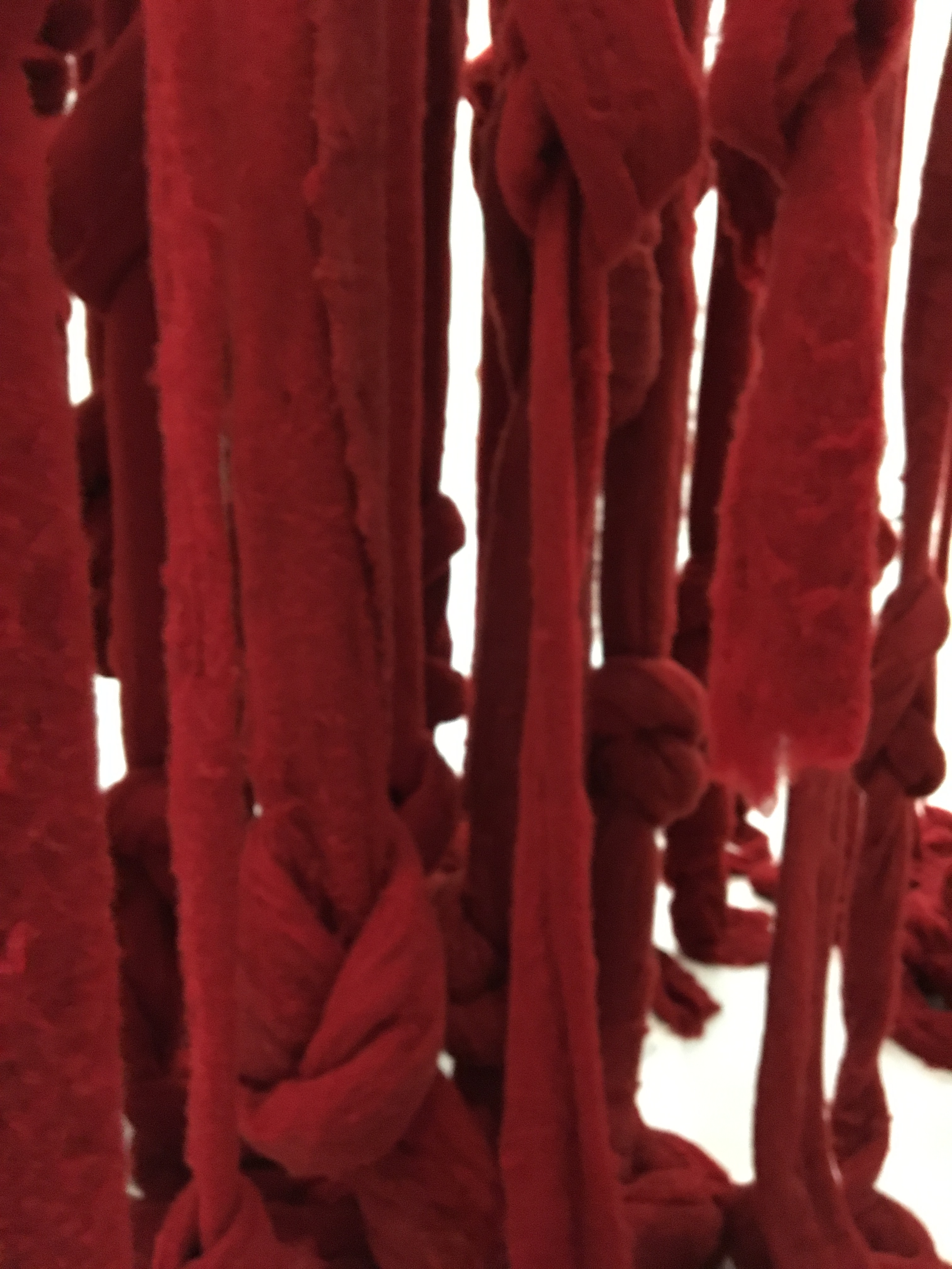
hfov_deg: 48.2
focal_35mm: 29
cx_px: 476
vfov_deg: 61.7
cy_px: 634
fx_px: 1063
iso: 320
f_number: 2.2
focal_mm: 4.15
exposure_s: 1/17
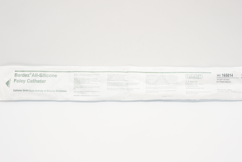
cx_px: 131
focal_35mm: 38
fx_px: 253
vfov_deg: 35.4
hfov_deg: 51.1
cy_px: 84
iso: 400
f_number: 5
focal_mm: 21
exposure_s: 1/80
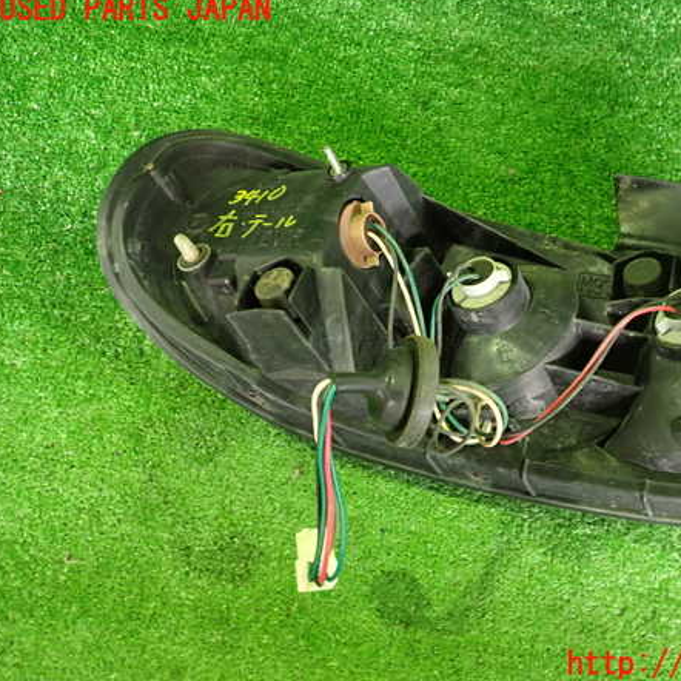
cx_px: 453
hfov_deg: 45.4
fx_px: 801
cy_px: 337
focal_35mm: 36
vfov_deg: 46.0
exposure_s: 1/25
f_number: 2.3
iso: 800
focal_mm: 5.4
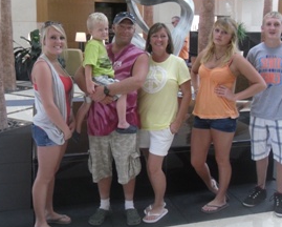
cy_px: 98
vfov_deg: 25.4
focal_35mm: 60
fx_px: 501
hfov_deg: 31.4
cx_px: 146
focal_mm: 6.3
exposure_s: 1/45
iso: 400
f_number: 3.5
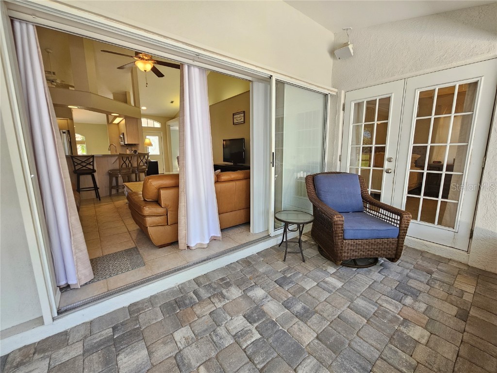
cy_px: 186
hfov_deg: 106.2
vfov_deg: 89.9
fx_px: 187
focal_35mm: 13
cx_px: 248
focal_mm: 2.2
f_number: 2.2
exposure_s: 1/60
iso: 125
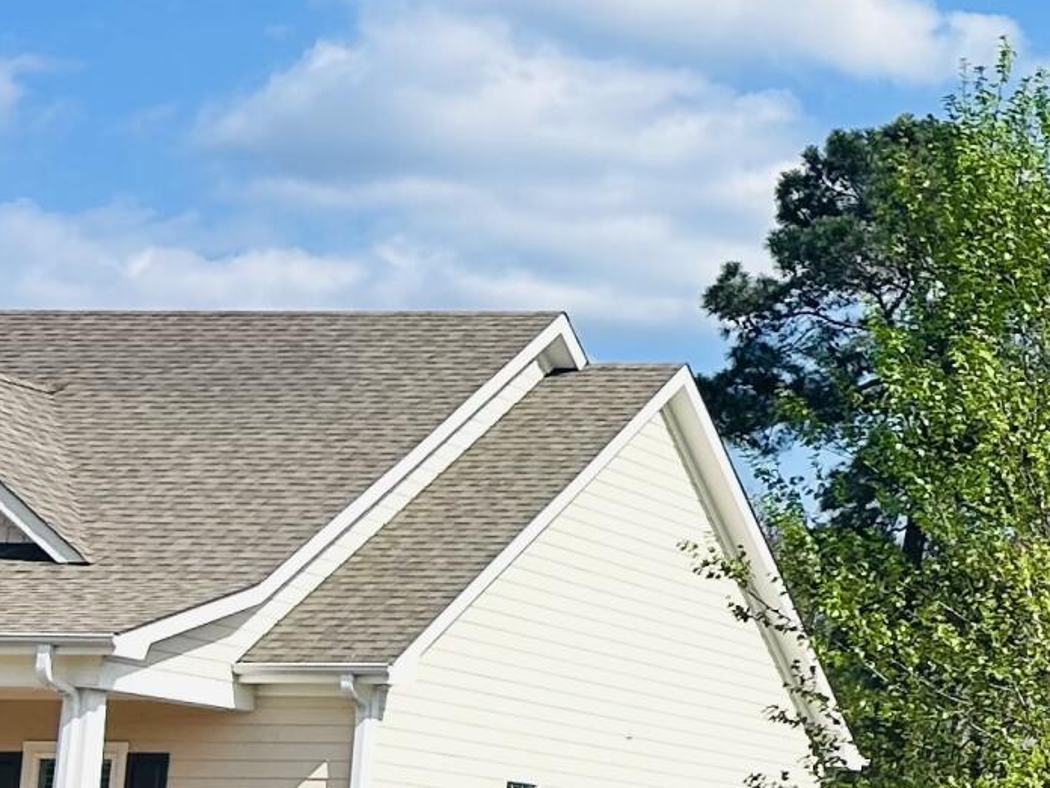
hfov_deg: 14.7
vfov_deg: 13.2
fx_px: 3397
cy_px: 469
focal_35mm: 112
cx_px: 2041
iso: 50
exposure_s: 1/3257
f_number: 1.5
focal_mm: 5.7
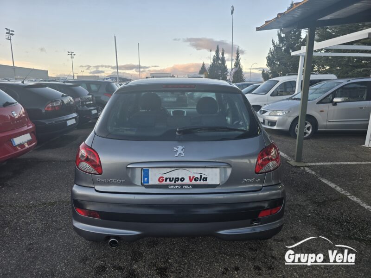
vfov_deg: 58.9
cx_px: 186
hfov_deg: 73.9
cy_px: 139
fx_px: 247
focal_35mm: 23
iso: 20
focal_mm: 6.3
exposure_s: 1/100
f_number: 1.7
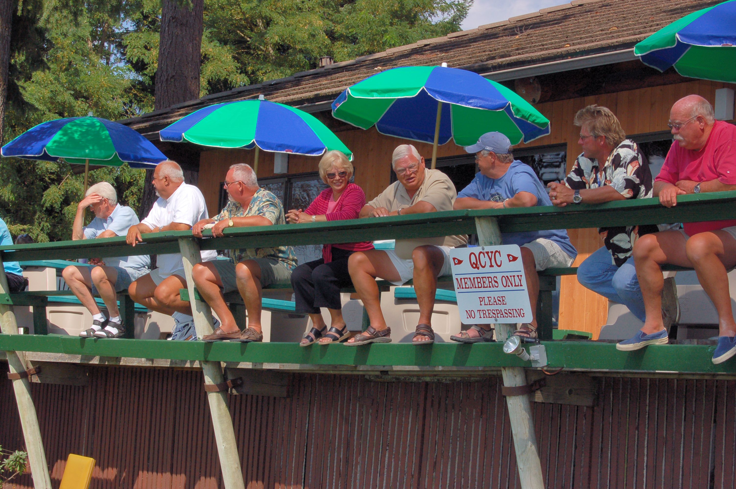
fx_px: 1685
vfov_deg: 16.5
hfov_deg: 24.6
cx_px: 368
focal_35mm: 82
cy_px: 244
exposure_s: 1/250
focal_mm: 55
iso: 250
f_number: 8
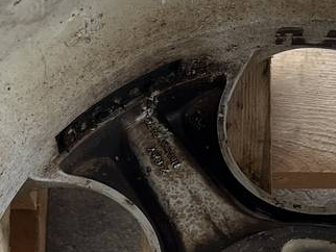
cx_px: 283
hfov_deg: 16.1
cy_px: 349
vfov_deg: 11.8
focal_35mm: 121
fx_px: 1175
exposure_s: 1/121
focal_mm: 5.7
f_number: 1.5
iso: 80
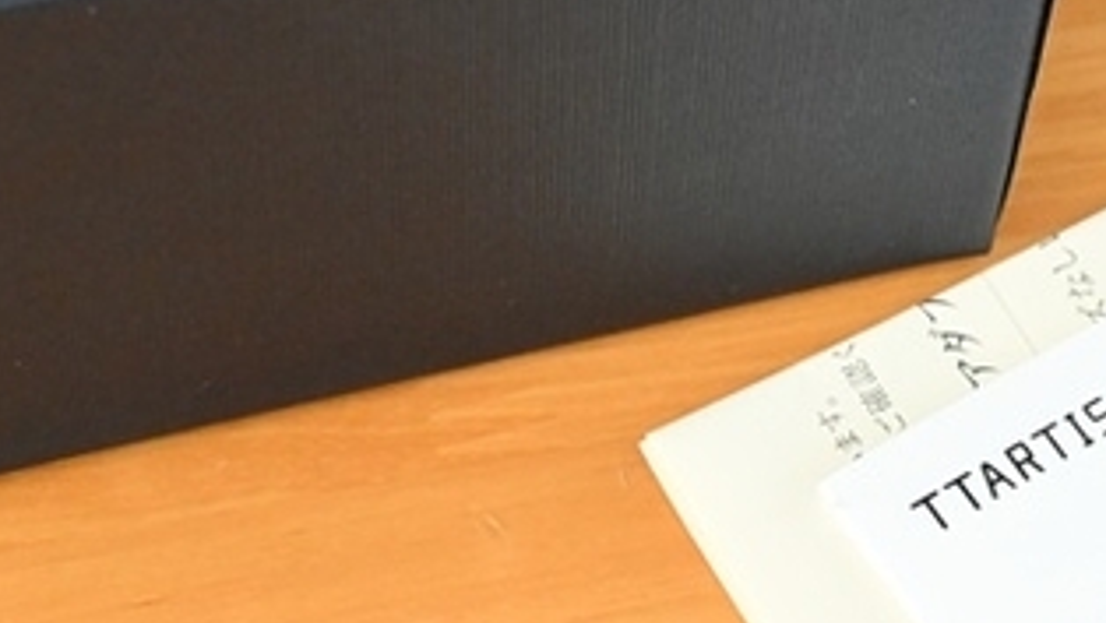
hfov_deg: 17.5
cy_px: -143
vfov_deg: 9.8
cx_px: 831
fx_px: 3580
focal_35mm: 122
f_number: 5.6
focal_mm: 30.5
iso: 4000
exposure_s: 1/125
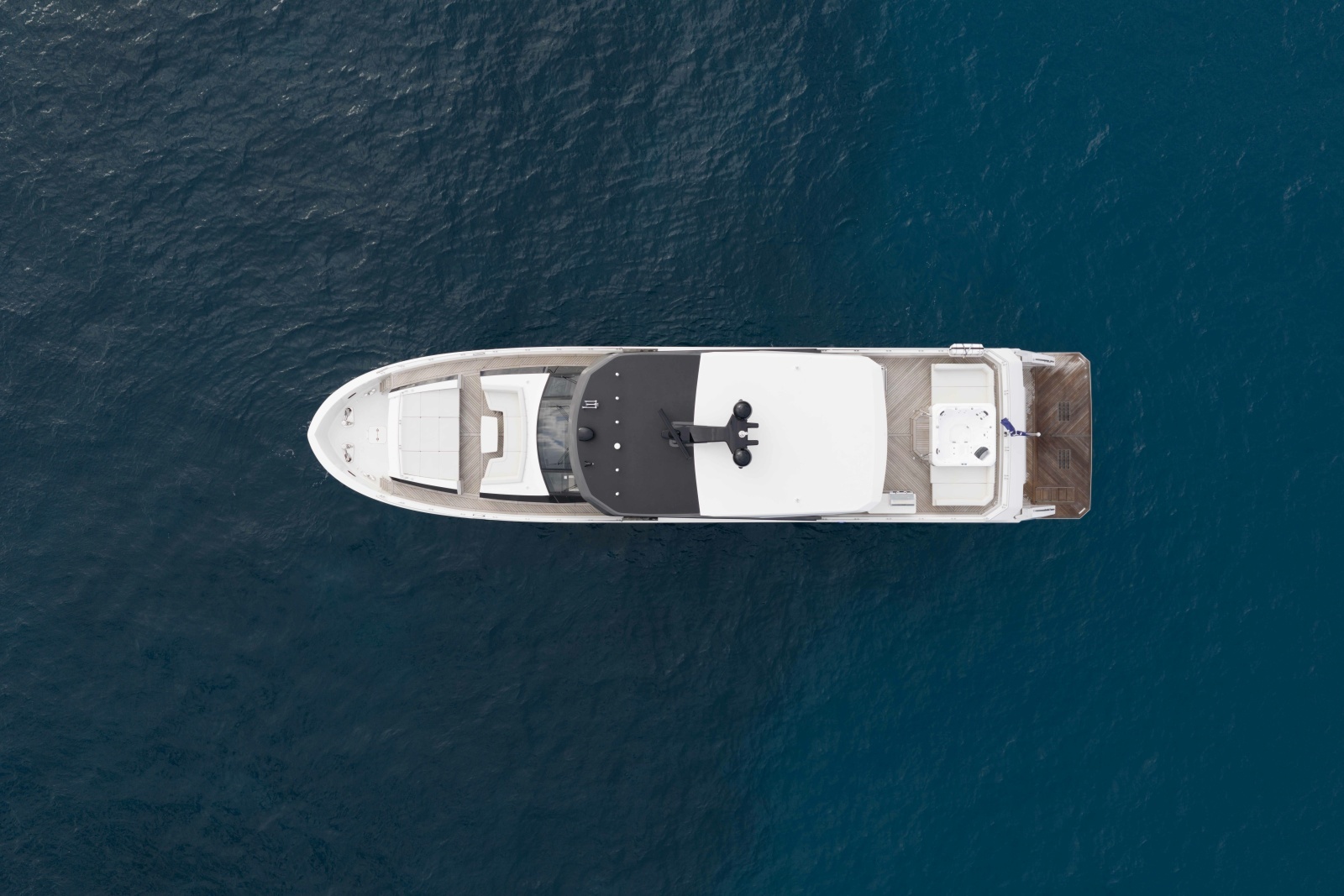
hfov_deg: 65.5
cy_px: 448
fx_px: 1045
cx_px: 672
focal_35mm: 28
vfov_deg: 46.4
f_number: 2
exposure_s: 1/160
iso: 100
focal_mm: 14.45
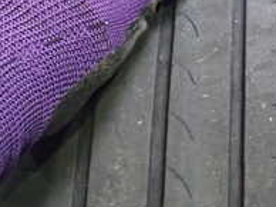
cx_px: 152
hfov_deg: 21.1
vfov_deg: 15.8
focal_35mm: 93
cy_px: 43
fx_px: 741
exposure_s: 1/30
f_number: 2.3
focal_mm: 5.4
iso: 640
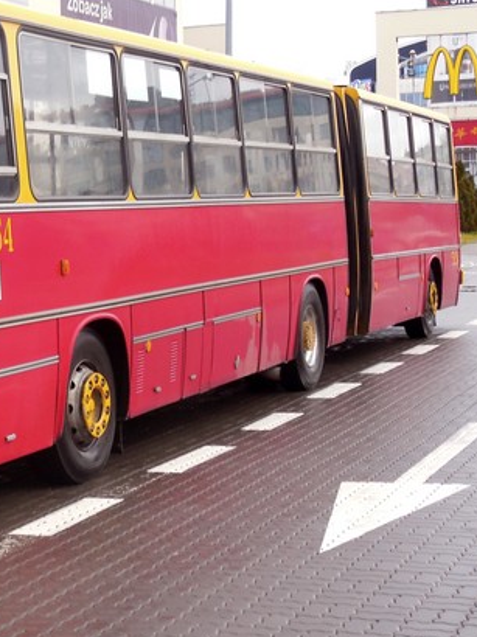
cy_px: 266
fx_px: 1545
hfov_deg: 17.2
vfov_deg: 23.3
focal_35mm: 84
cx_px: 26
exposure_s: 1/40
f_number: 3.9
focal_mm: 7.8
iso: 125
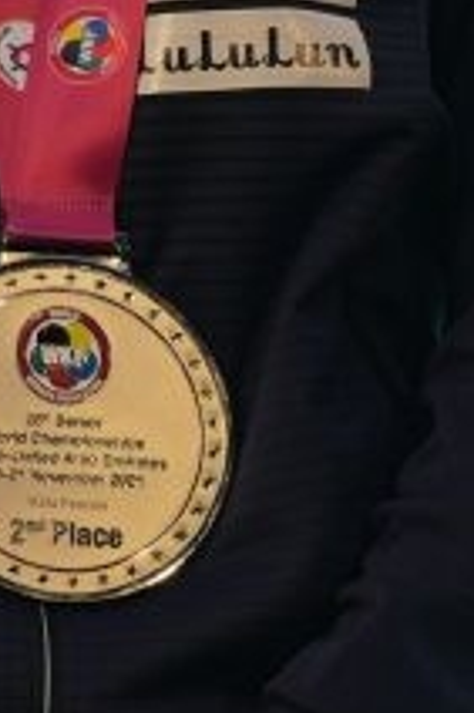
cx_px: -54
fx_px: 33627
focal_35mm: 1700
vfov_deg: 1.2
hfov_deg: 0.8
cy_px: 131
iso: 160
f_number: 2.8
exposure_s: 1/250
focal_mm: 200
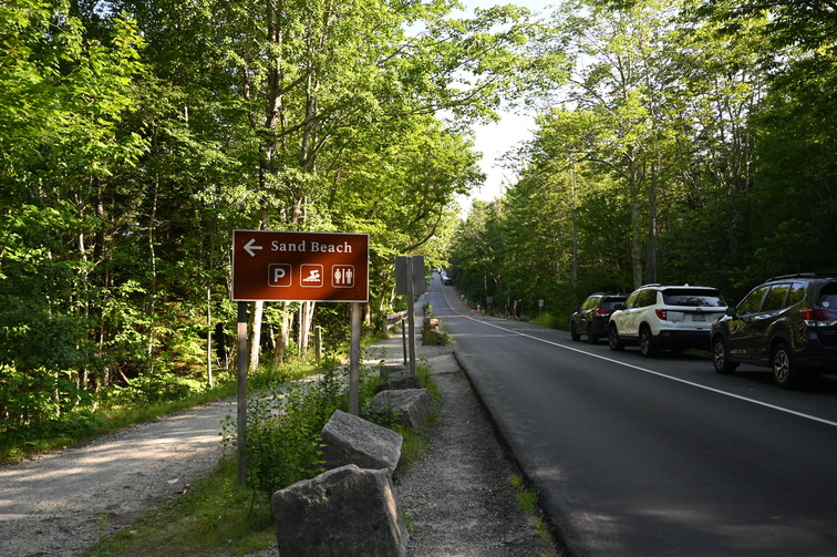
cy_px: 278
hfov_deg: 58.7
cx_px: 418
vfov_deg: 41.1
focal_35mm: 32
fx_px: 743
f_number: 4
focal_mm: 32
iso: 4500
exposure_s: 1/8000
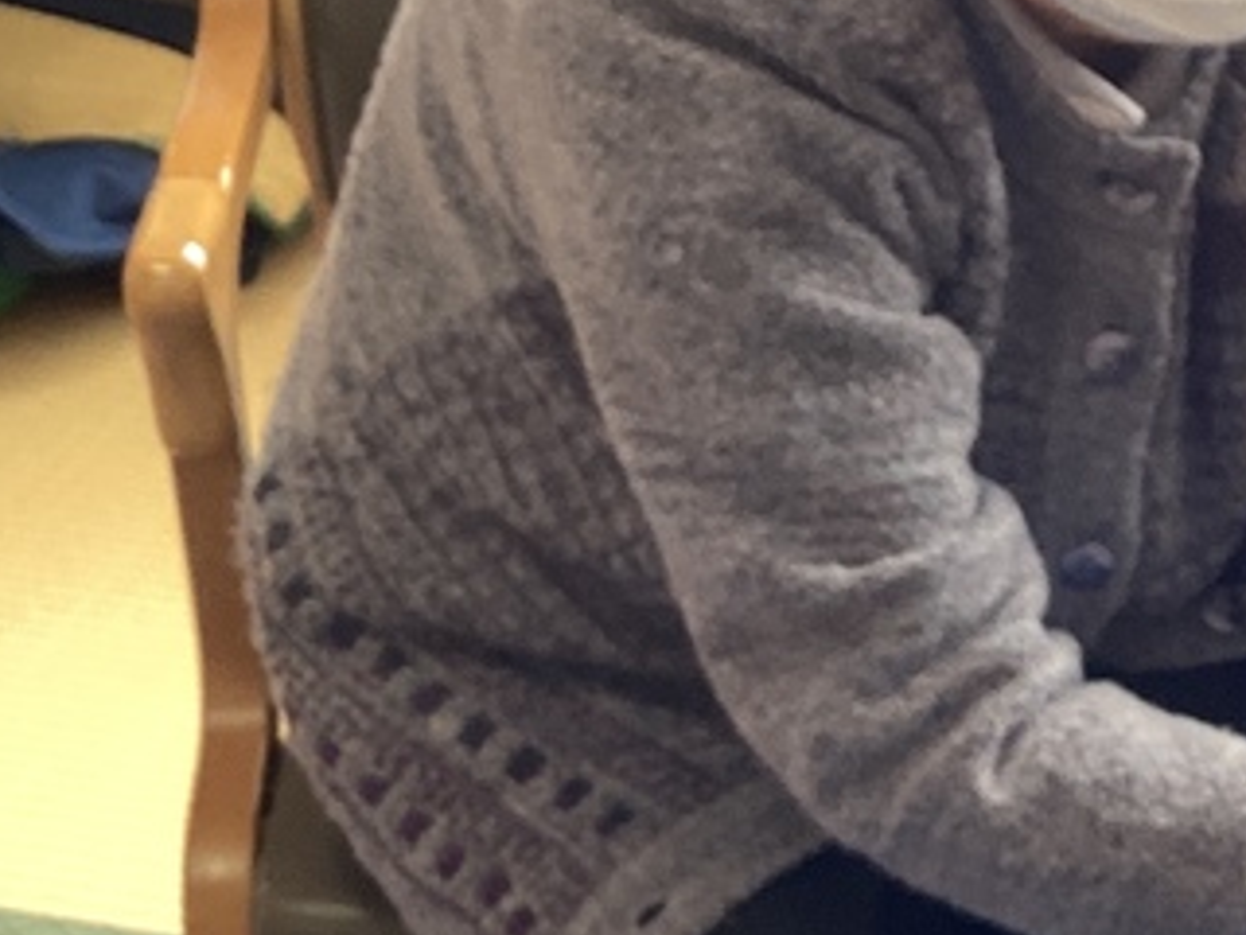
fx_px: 3492
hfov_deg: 19.4
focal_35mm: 97
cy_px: 744
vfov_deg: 15.2
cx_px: 1351
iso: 64
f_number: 2.4
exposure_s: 1/50
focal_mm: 3.3
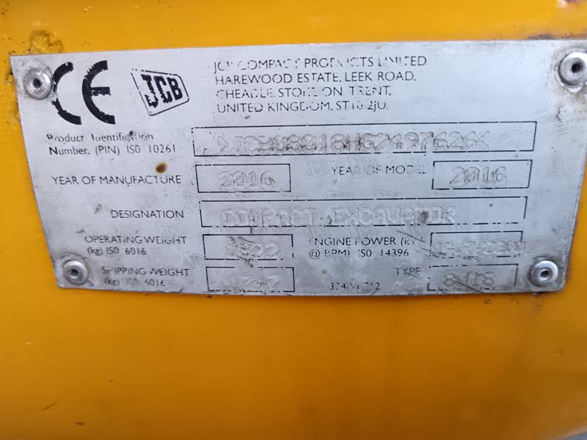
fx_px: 458
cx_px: 294
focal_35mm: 27
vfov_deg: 51.4
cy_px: 220
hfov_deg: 65.3
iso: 1025
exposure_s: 1/900
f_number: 1.9
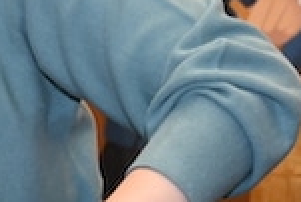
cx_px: -40
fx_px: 2268
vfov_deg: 5.1
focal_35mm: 271
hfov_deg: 7.5
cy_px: 153
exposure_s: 1/60
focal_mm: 40
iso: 2000
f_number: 4
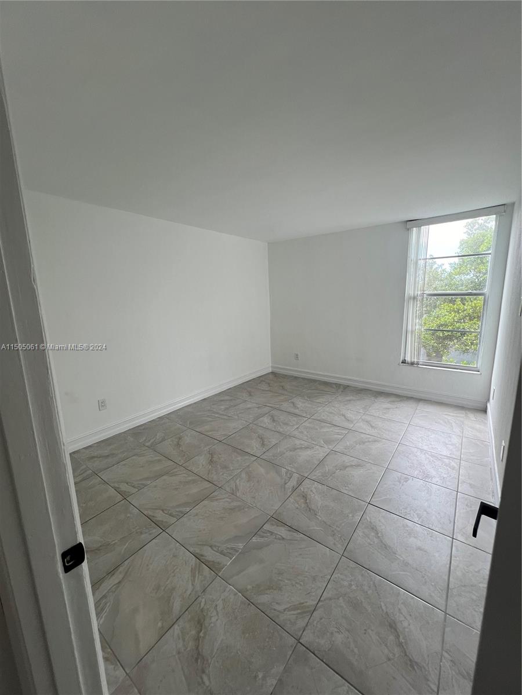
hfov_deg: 89.9
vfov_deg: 106.2
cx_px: 261
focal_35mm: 13
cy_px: 348
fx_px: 261
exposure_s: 1/120
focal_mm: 1.57
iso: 32
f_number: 1.8
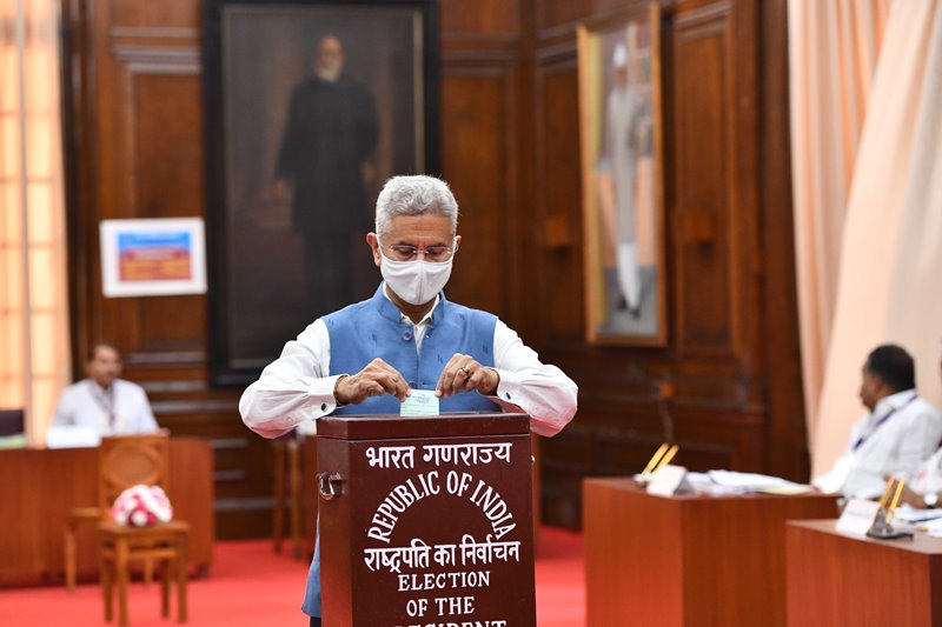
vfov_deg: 12.2
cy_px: 314
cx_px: 471
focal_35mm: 112
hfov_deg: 18.3
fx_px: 2930
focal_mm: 112
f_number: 4
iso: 2000
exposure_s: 1/200
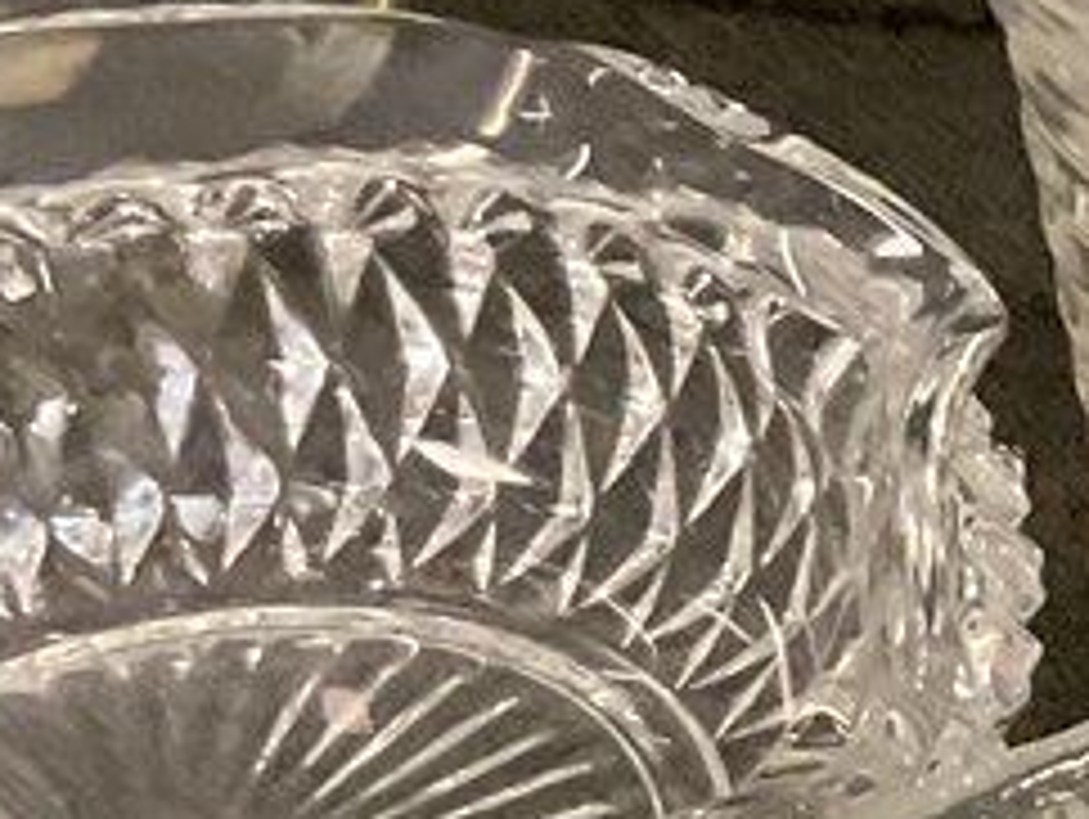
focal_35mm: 181
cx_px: 2716
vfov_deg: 8.2
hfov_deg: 9.5
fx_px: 5700
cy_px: 907
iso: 250
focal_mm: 3
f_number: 1.8
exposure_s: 1/60
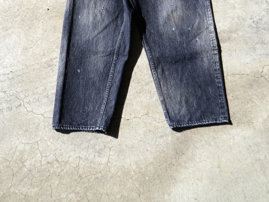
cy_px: 15
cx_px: 133
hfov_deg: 45.8
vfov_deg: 33.1
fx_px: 319
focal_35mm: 41
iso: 125
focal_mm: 18
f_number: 5
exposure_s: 1/500
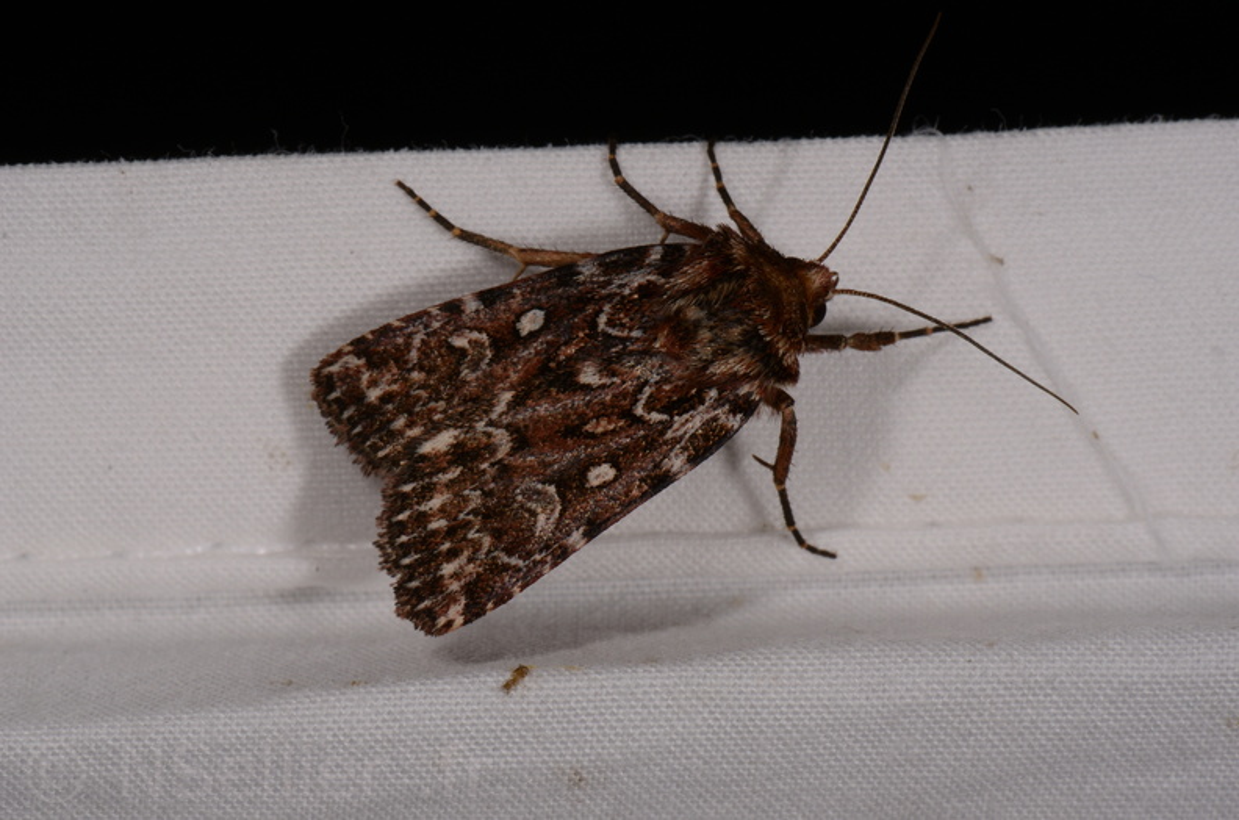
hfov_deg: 16.1
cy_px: 410
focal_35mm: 128
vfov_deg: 10.7
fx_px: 4378
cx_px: 620
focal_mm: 85
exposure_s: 1/60
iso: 100
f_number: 25
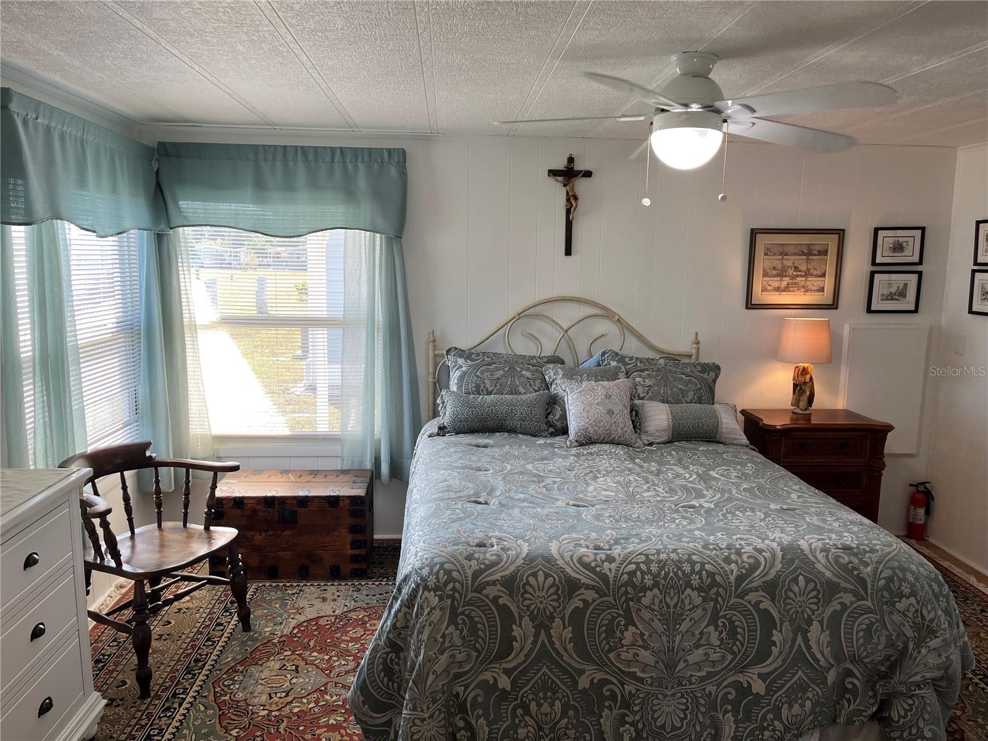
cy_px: 370
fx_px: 742
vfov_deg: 53.1
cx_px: 494
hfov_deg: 67.3
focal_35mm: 26
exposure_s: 1/120
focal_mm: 5.1
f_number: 1.6
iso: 50
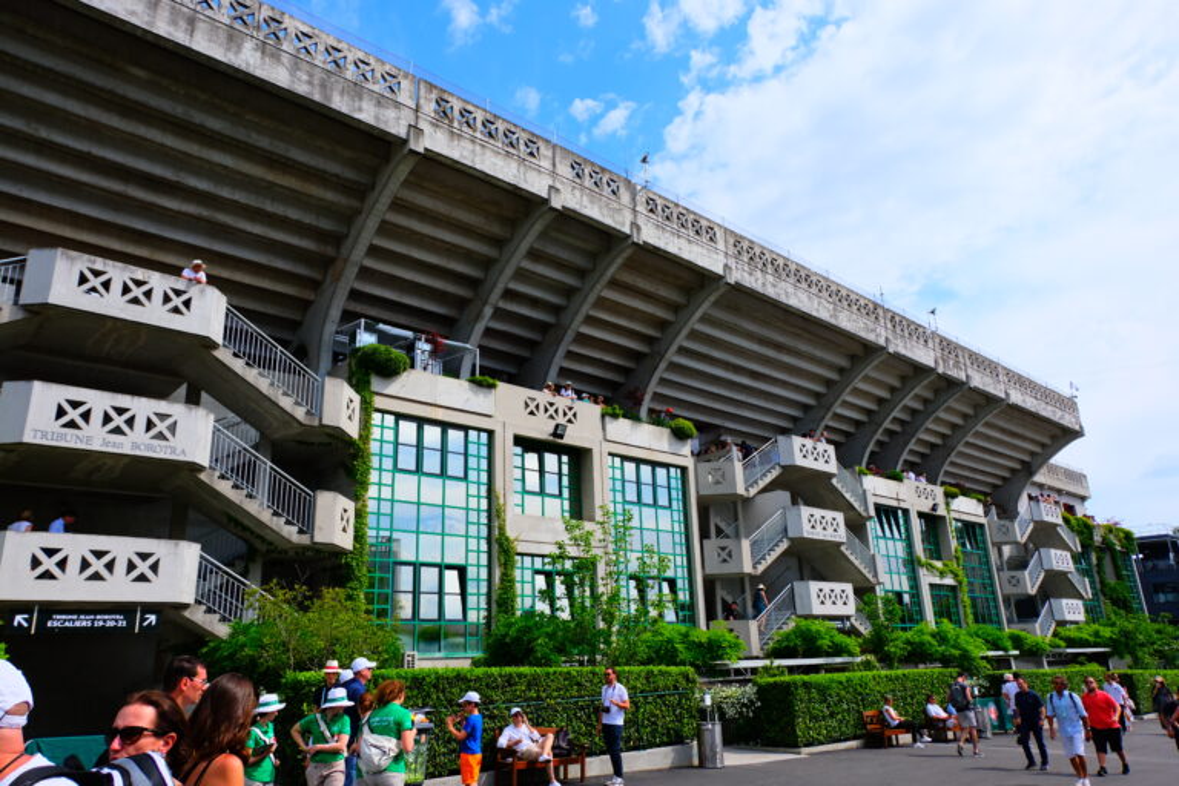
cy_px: 393
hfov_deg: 73.7
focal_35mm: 24
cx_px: 590
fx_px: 786
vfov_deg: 53.1
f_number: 5.6
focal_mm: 16
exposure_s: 1/1300
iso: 400
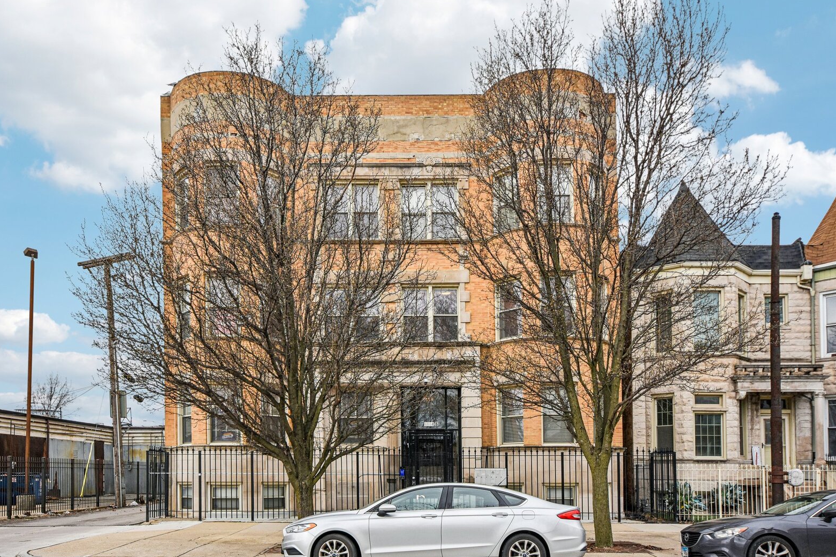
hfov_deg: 65.5
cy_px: 283
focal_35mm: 28
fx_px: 650
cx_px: 406
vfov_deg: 46.4
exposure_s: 1/640
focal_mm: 18
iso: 400
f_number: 8
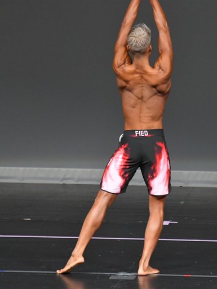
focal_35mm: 457
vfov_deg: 4.3
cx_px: 151
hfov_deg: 3.3
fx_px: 3818
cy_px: 144
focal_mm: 210
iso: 4000
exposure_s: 1/400
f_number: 5.6
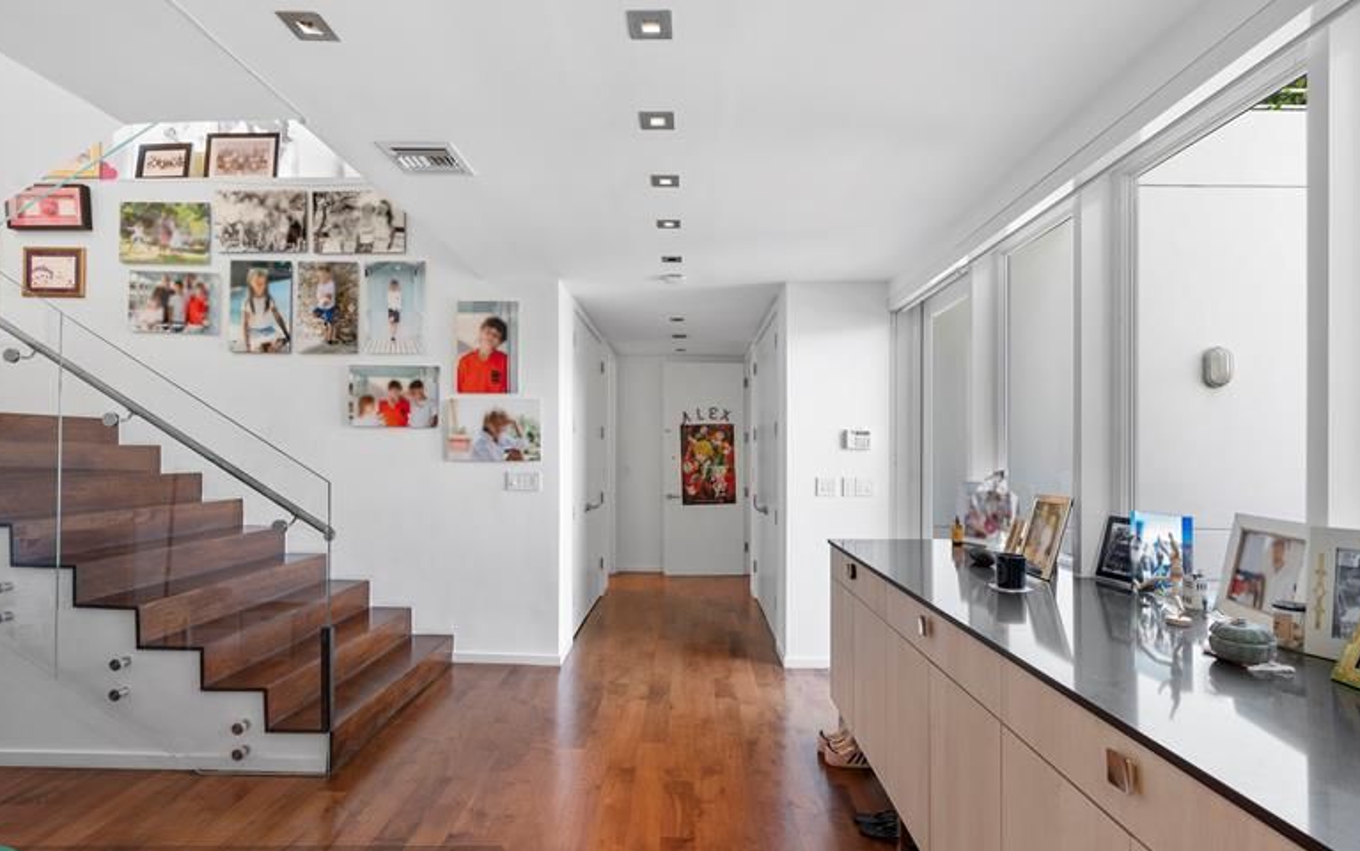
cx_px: 672
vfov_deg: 68.0
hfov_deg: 94.3
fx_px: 630
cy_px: 444
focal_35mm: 17
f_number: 9
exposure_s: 2
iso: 100
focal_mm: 16
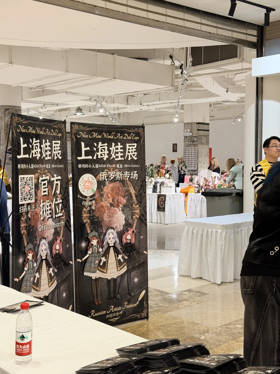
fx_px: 518
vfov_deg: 39.7
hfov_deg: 30.3
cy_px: 187
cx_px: 140
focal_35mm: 48
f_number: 1.78
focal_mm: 6.76
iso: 125
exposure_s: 1/50
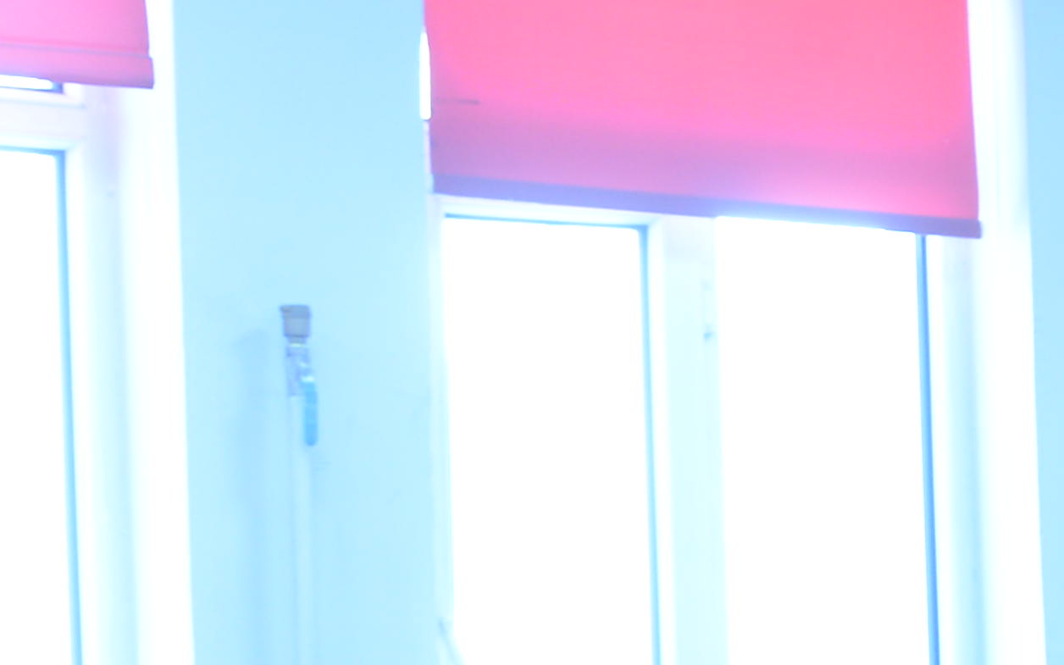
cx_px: 2297
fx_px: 4814
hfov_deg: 11.1
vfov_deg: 7.8
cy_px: 895
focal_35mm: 166
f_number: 4
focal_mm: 34
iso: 900
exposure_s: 1/40
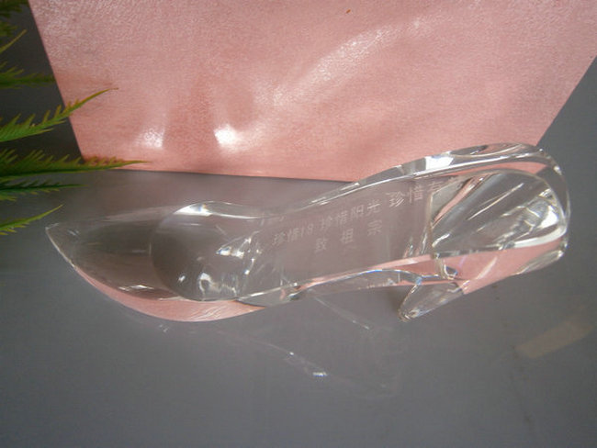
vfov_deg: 53.1
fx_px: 449
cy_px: 224
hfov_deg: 67.3
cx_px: 298
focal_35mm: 26
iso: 100
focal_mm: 4.7
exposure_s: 1/30
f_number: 2.8
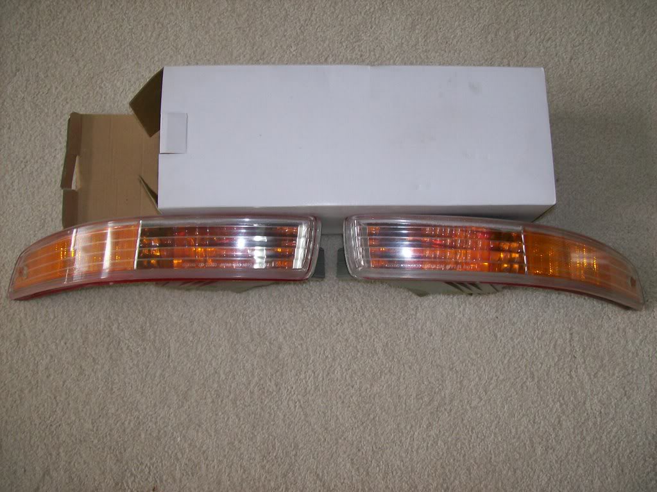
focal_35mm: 36
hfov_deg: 51.4
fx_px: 683
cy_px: 246
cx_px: 328
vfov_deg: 39.6
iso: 80
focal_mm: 6
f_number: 2.7
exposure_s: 1/64
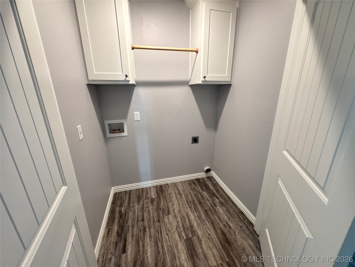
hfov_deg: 102.1
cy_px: 134
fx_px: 144
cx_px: 178
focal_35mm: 14
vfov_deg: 85.7
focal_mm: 2.22
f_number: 2.2
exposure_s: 1/60
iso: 200
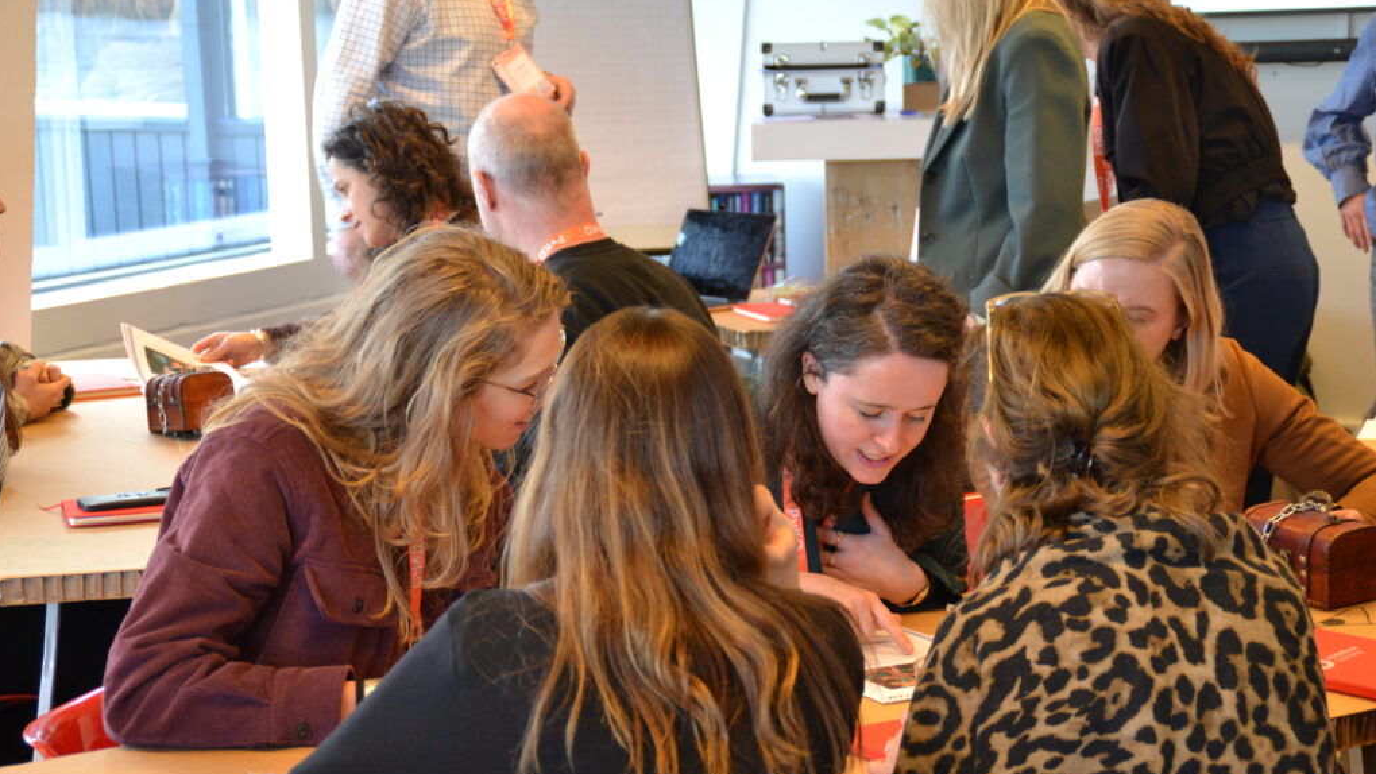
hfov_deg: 25.9
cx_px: 687
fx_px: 2992
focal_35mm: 82
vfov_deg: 14.7
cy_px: 392
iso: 1000
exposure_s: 1/60
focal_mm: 52
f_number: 5
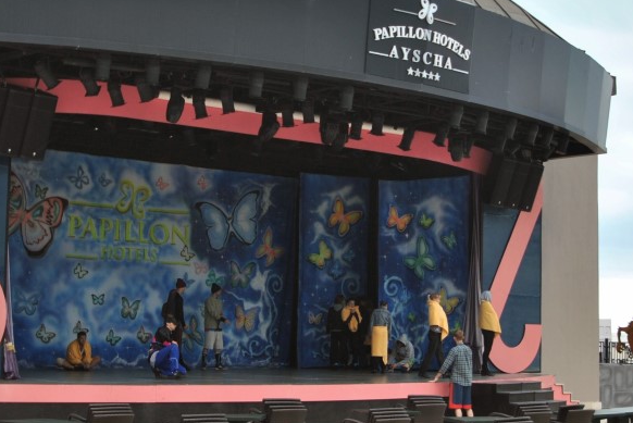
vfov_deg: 19.2
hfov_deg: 28.4
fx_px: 1249
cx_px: 333
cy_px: 219
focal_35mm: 71
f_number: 4.5
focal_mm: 24
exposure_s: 1/160
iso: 100
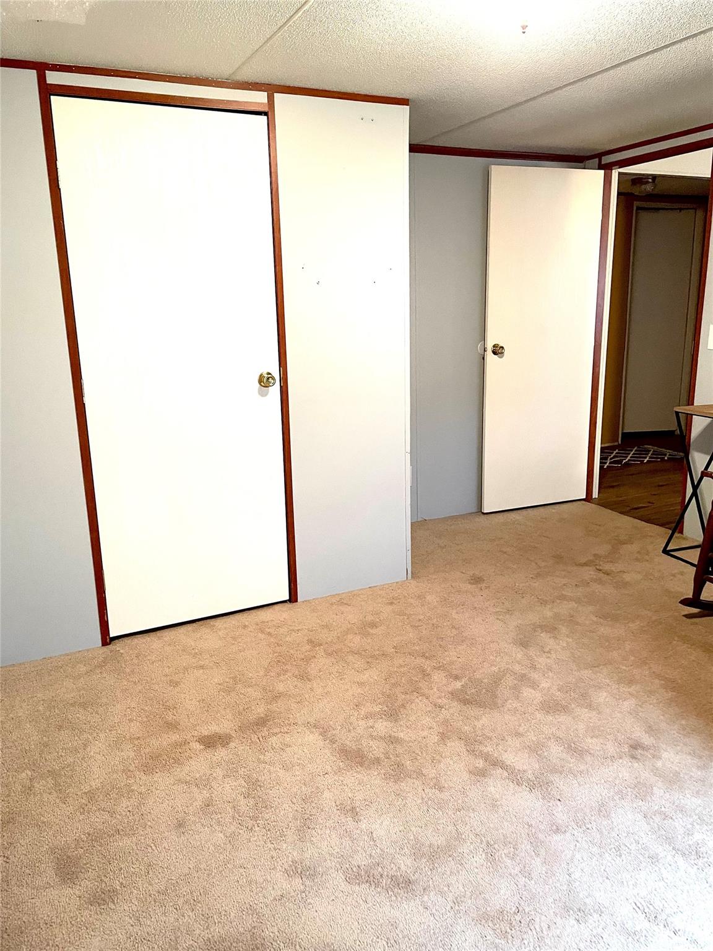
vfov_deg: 67.3
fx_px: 714
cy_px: 476
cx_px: 356
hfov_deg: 53.1
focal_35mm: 26
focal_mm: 4.2
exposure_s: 1/60
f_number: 1.6
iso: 320
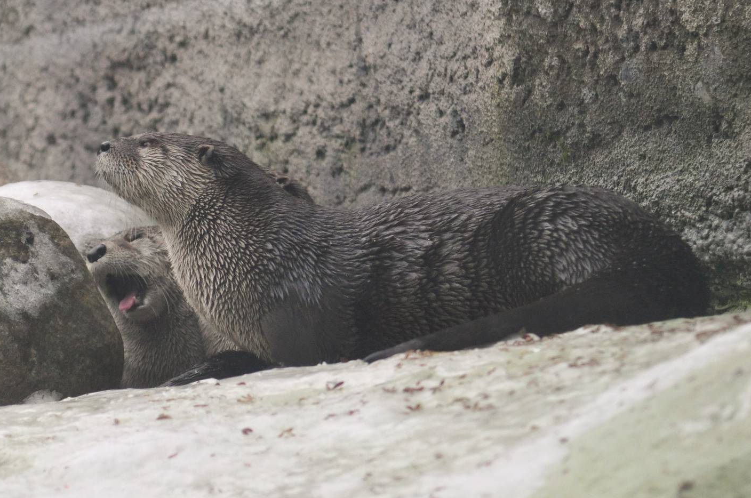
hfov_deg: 9.9
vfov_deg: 6.6
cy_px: 248
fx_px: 4332
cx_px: 353
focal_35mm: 208
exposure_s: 1/500
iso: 900
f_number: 4.2
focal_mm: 122
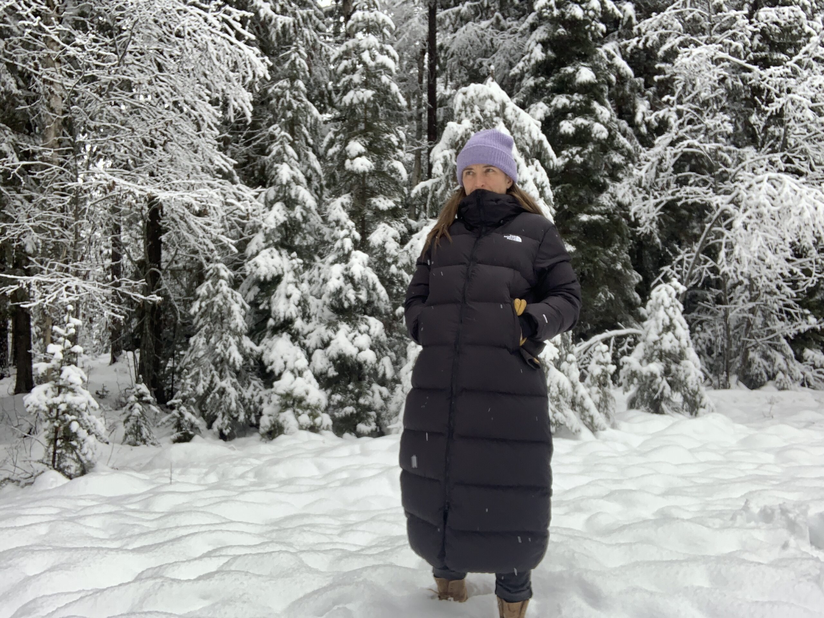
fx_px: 762
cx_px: 412
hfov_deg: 56.8
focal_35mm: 32
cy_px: 309
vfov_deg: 44.2
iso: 25
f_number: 2.2
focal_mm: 2.87
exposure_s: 1/121
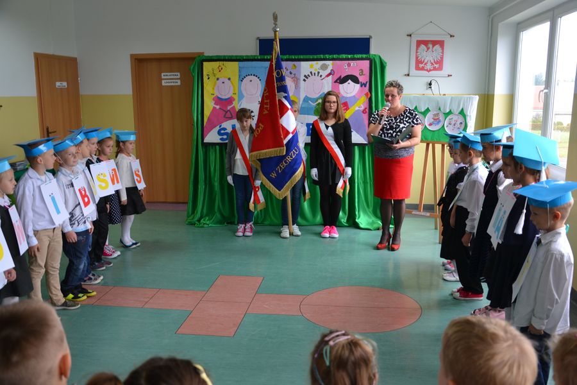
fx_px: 529
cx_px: 288
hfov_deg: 57.2
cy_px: 192
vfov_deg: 40.0
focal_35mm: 33
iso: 400
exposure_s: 1/40
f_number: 3.8
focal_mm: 22
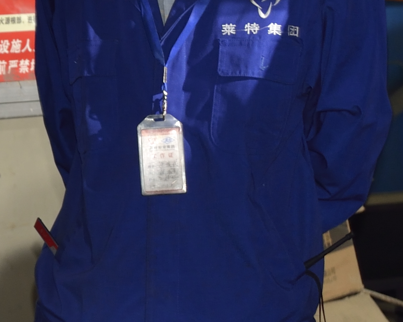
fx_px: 3446
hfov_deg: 6.5
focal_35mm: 289
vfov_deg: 5.4
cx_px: -346
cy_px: 129
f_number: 5.6
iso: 200
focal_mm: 48
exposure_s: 1/60
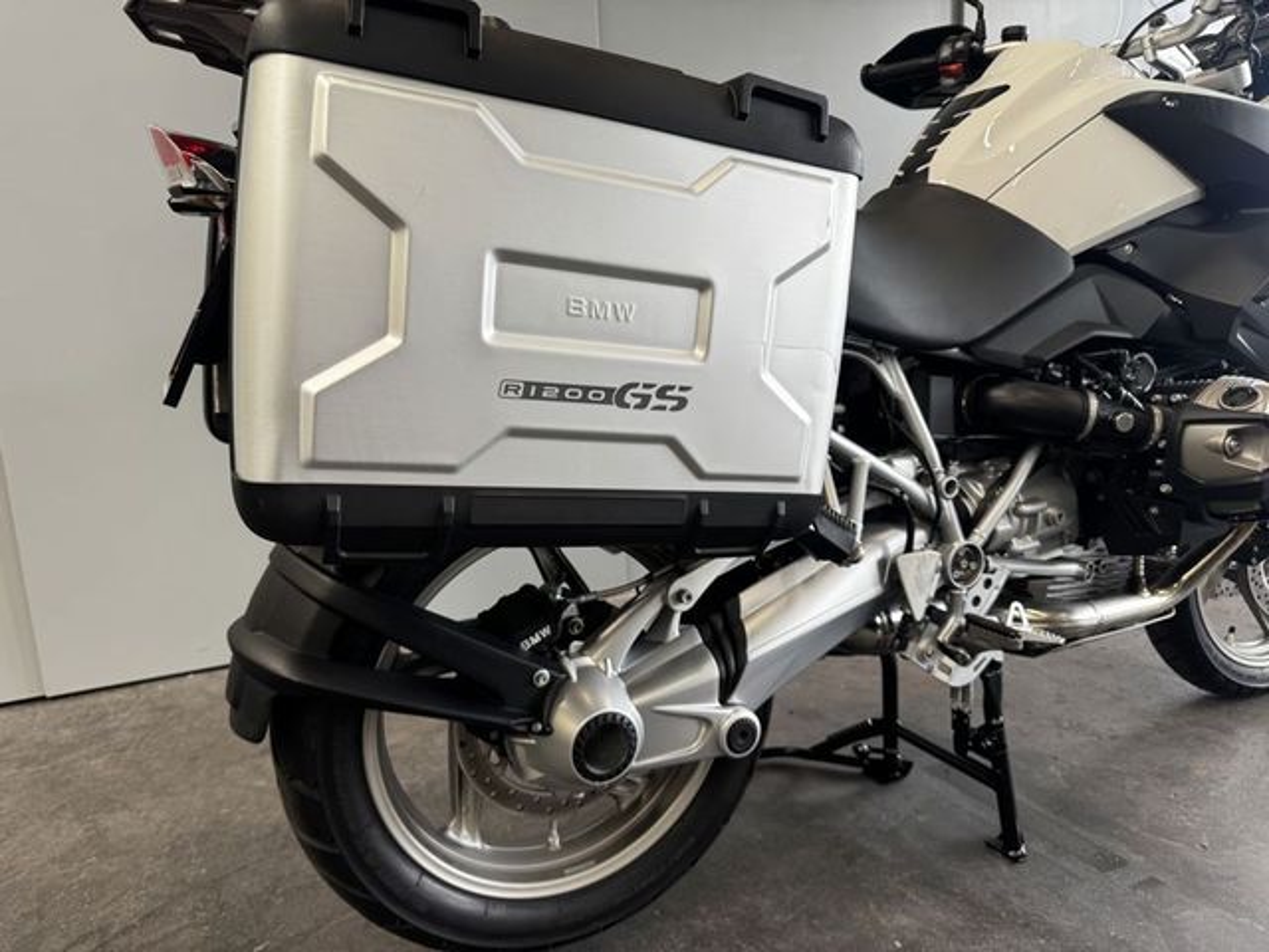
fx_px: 880
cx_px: 634
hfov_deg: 71.6
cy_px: 476
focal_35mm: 24
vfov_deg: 56.8
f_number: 1.78
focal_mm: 6.76
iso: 100
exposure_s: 1/121
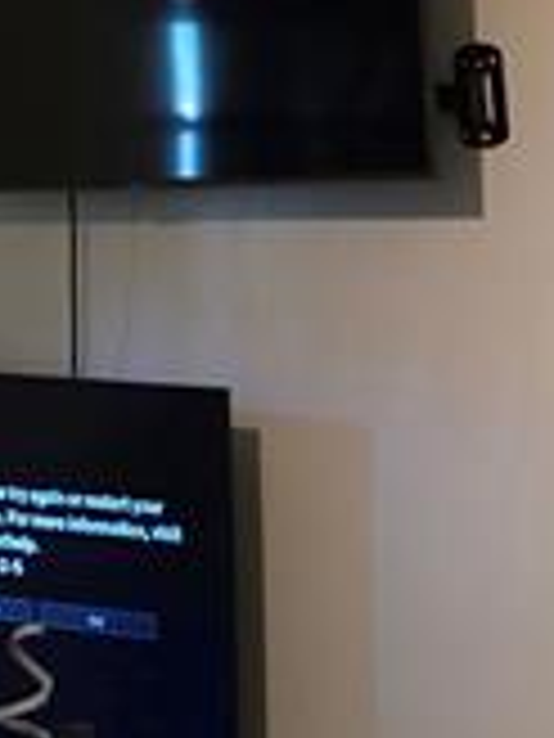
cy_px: 482
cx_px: 851
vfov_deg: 17.5
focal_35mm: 112
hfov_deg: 12.5
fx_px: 2390
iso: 1250
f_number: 1.7
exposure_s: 1/120
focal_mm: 6.3
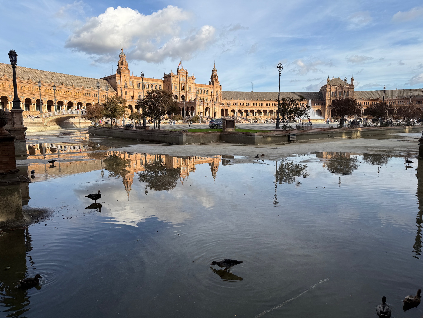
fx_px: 293
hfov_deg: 71.6
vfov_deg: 56.8
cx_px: 212
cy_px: 159
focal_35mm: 24
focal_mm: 6.76
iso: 80
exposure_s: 1/3145
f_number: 1.78
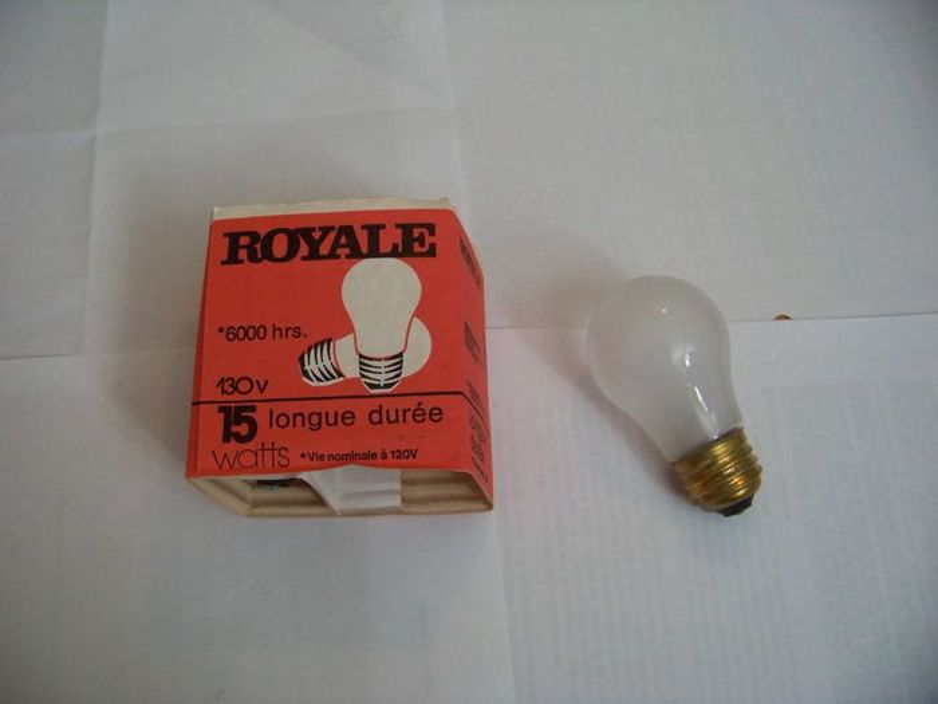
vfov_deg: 39.7
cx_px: 469
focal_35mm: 36
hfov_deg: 51.4
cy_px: 352
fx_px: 976
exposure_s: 1/30
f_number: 2.8
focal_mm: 5.85
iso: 240
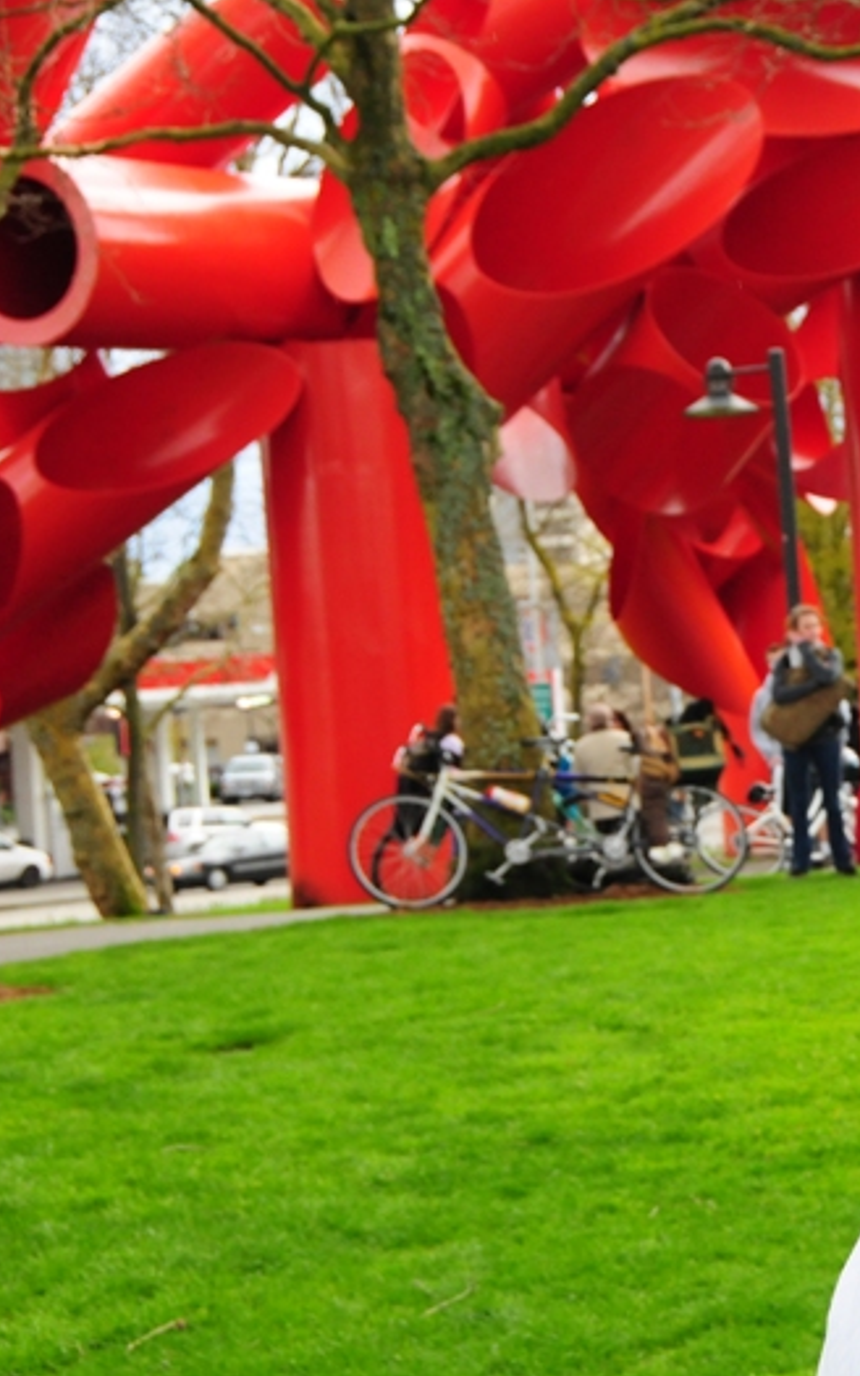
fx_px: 4014
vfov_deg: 19.5
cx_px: 949
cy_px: 683
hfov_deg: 12.0
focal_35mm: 107
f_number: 7.1
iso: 1000
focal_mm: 46
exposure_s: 1/400
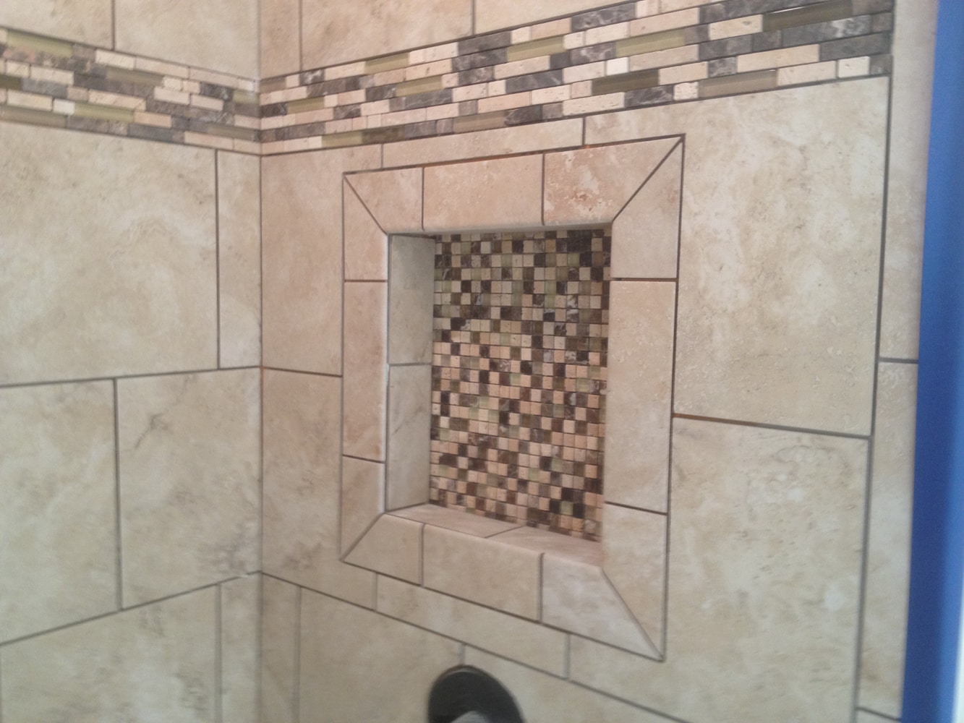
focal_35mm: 35
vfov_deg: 40.7
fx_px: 975
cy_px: 362
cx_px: 482
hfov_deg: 52.6
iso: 100
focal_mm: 4.28
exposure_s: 1/20
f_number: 2.4
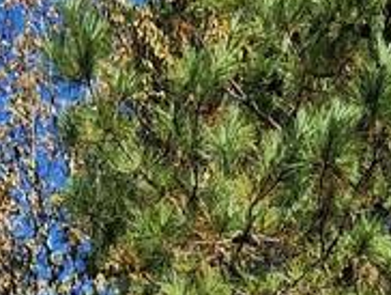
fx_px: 826
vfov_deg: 12.4
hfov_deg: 26.6
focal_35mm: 73
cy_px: 816
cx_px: 230
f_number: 2.2
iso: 50
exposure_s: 1/1151
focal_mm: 2.2
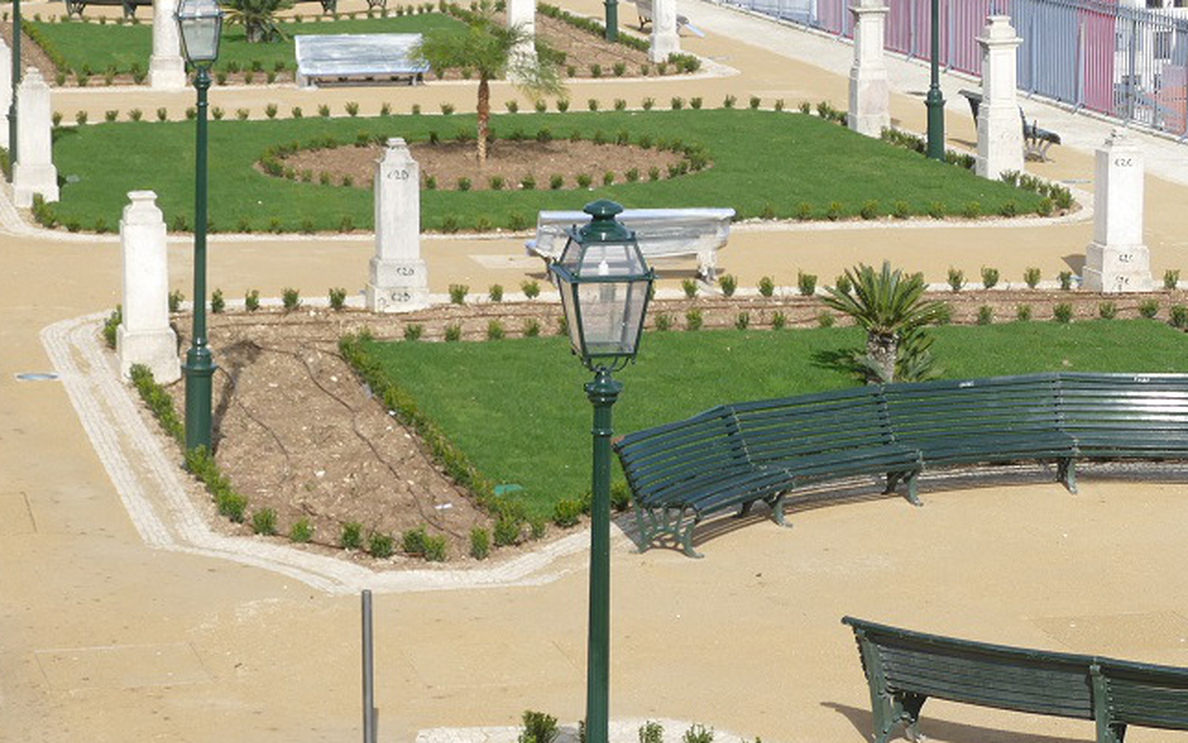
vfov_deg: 11.1
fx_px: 3821
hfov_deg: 17.5
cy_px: 198
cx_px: 225
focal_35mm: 118
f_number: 3.5
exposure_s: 1/1600
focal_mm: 22.6
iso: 125
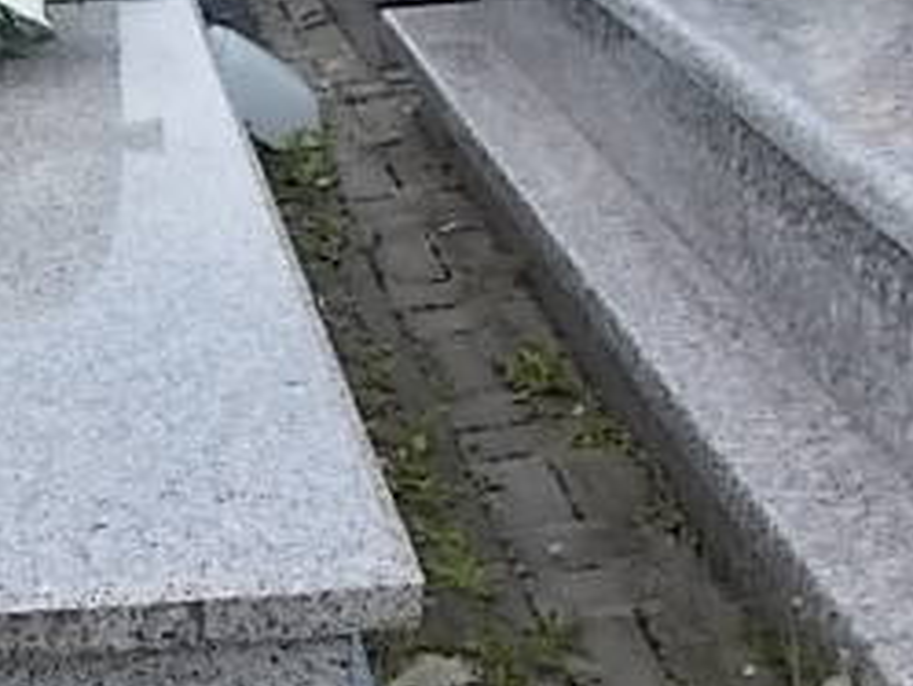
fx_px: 1900
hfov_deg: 24.0
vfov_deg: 20.5
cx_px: -249
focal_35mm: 72
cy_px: 352
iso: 80
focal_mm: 4
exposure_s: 1/640
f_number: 2.7
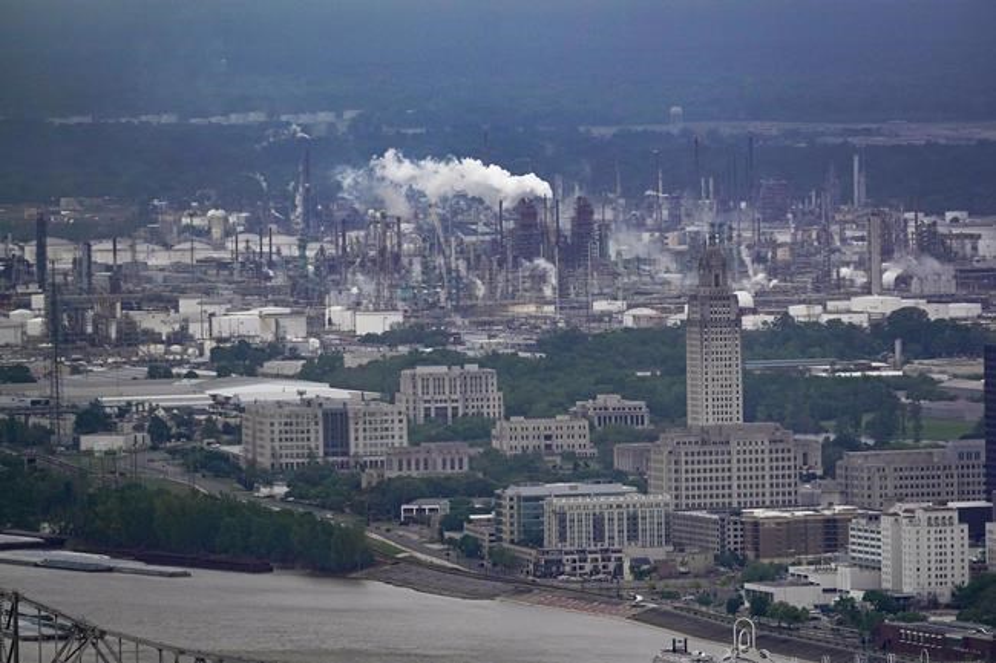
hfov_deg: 5.2
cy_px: 332
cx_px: 498
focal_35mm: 400
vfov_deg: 3.4
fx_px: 11063
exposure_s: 1/8000
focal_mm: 400
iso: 1250
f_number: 4
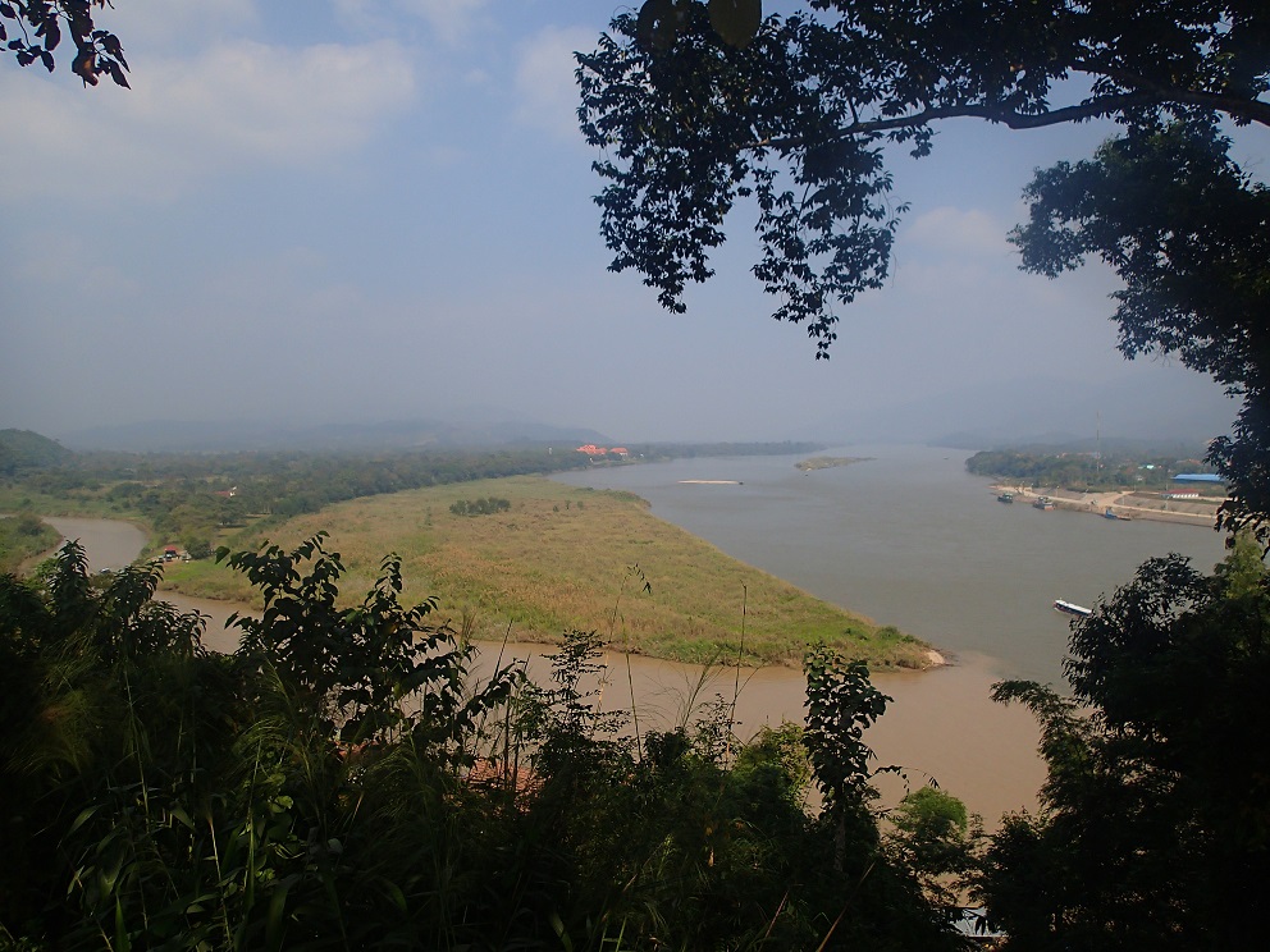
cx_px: 635
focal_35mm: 25
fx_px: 917
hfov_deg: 69.4
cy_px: 476
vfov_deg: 54.9
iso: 100
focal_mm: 4.5
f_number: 8
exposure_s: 1/320
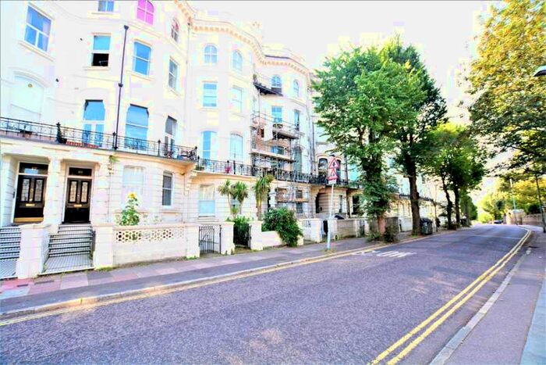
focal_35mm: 15
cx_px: 273
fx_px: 228
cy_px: 182
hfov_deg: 100.4
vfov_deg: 77.4
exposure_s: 1/60
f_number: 4
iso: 125
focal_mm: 10
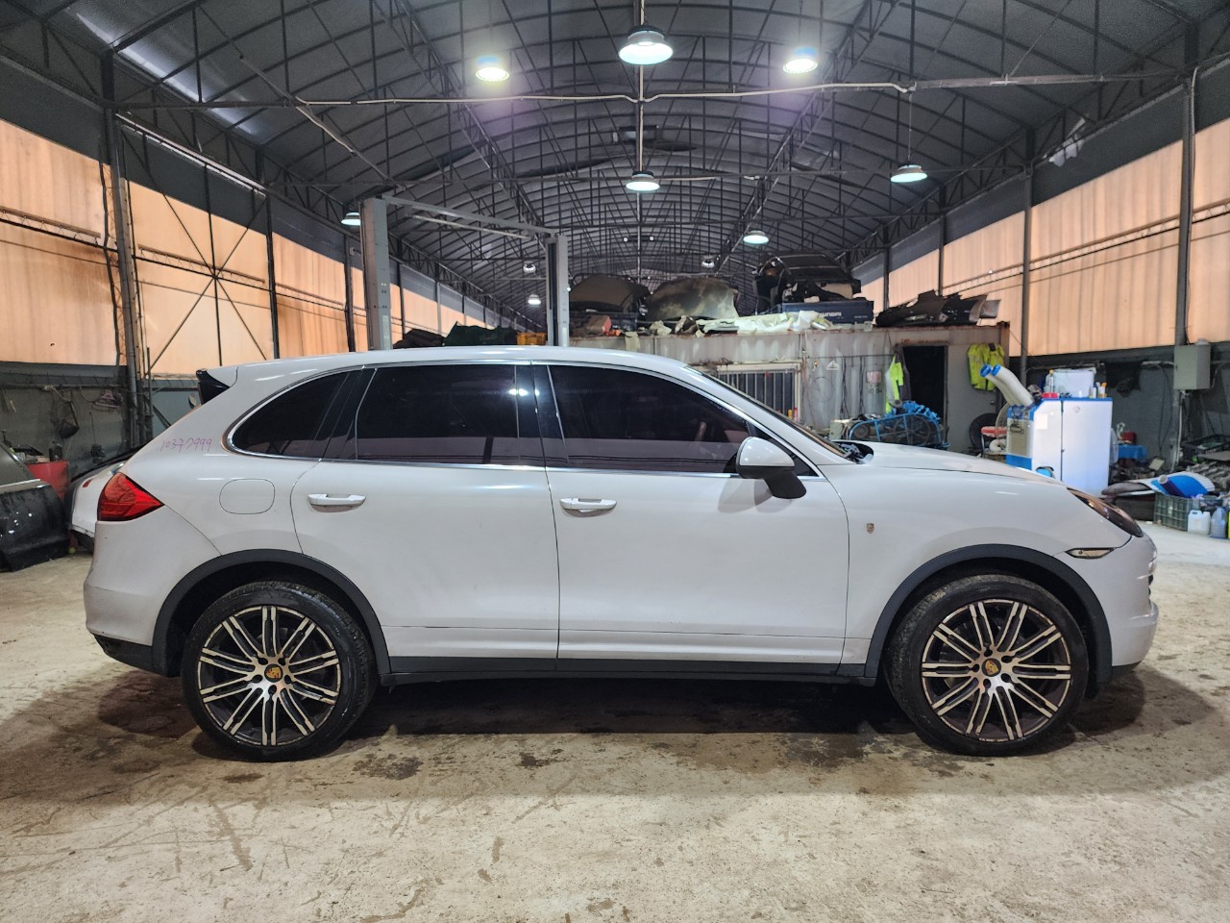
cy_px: 462
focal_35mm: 23
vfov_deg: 58.9
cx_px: 615
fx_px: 817
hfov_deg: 73.9
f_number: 1.8
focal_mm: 6.4
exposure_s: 1/120
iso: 200
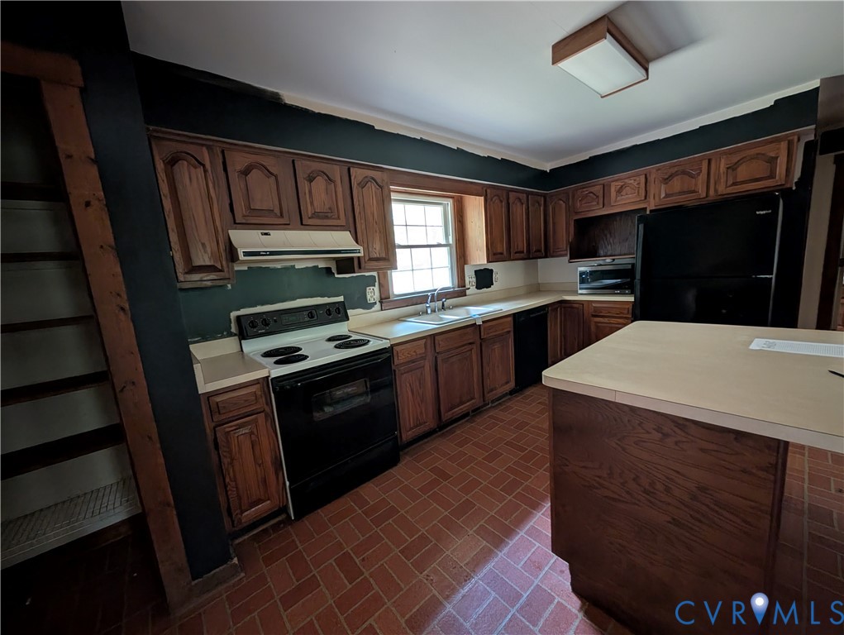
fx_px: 293
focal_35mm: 12
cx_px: 422
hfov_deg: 110.5
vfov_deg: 94.6
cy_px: 318
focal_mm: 2.02
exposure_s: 1/19
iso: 179
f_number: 1.7
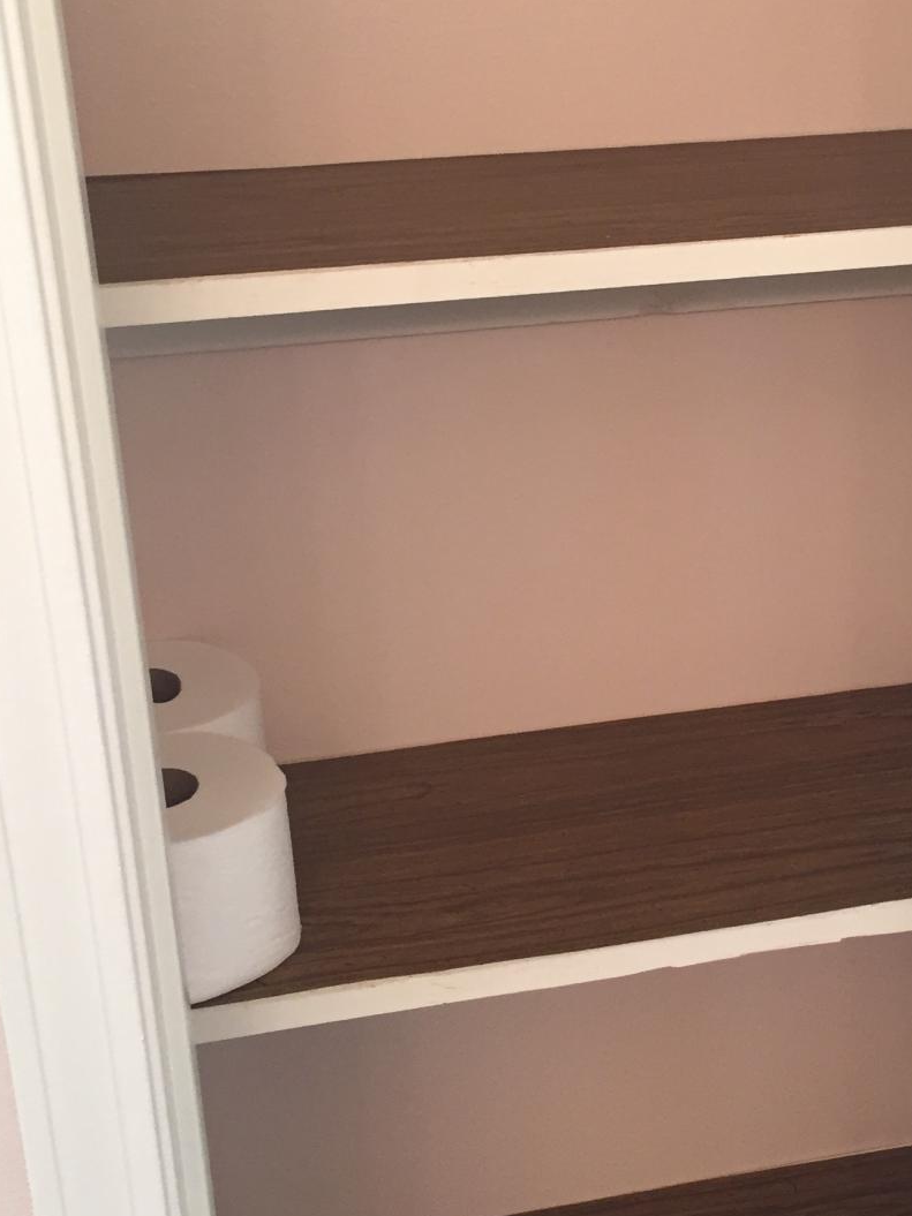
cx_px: 650
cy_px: 542
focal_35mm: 55
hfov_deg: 26.3
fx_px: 1932
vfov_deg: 34.9
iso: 50
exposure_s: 1/30
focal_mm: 4.15
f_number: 2.2
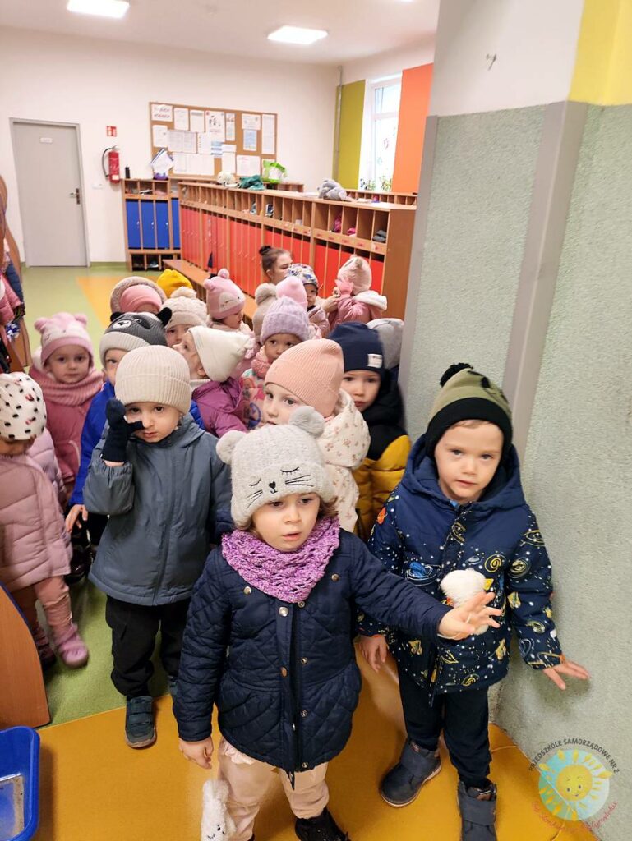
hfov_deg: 56.9
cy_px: 420
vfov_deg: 71.6
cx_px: 316
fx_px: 584
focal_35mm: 24
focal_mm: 4.68
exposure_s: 1/33.3
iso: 229
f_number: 1.8
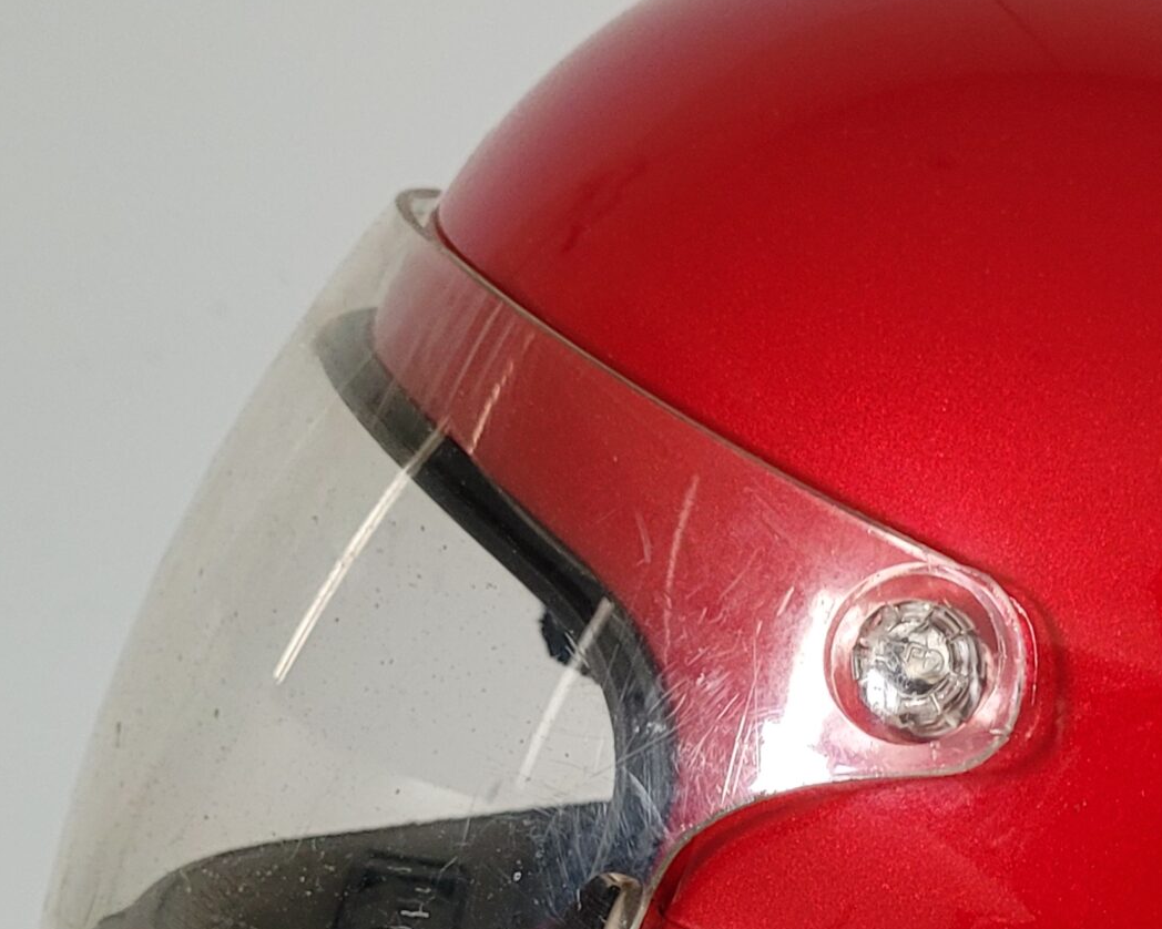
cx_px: 1070
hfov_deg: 29.1
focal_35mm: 62
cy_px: 875
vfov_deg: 23.8
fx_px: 2132
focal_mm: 5.4
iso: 160
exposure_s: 1/100
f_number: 1.8
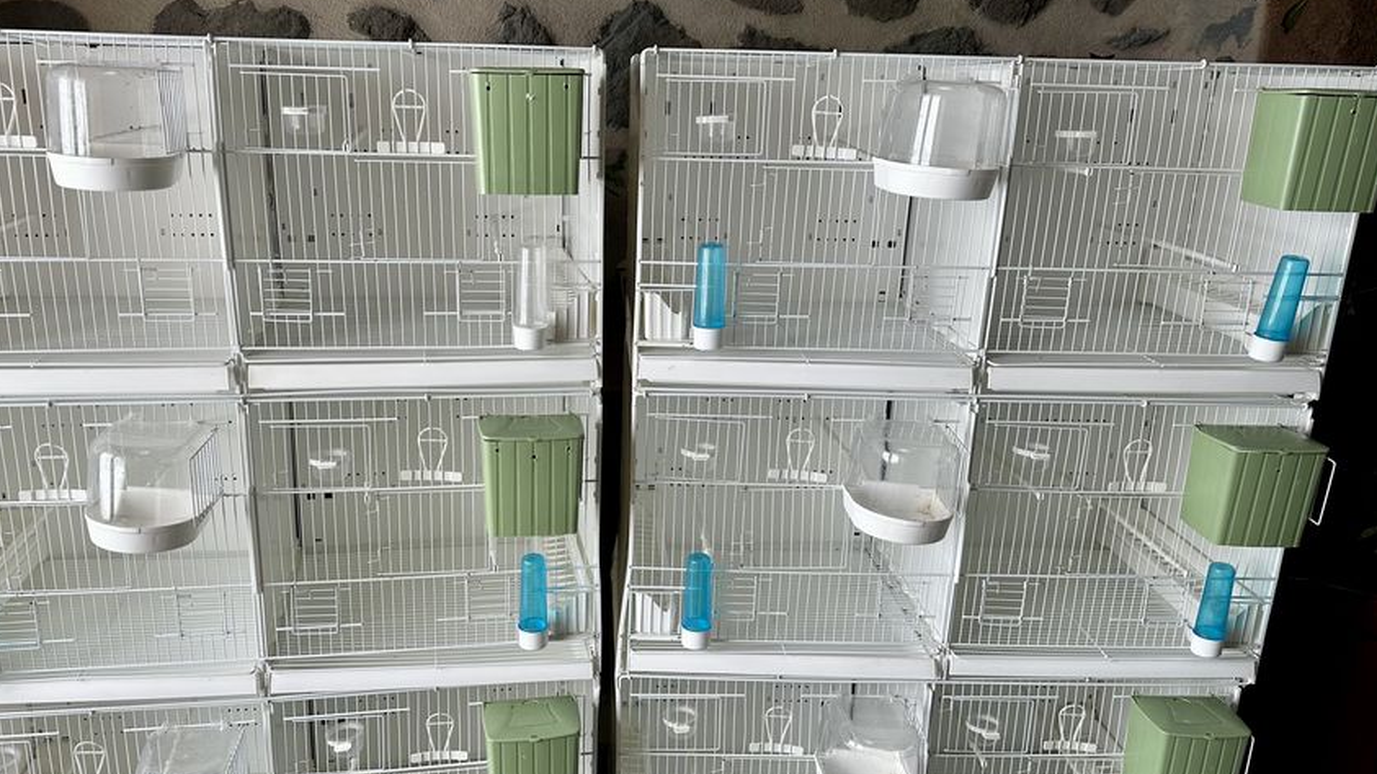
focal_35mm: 31
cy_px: 444
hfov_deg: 62.5
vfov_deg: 37.7
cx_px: 622
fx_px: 1132
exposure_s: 1/121
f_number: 1.78
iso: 64
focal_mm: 6.86
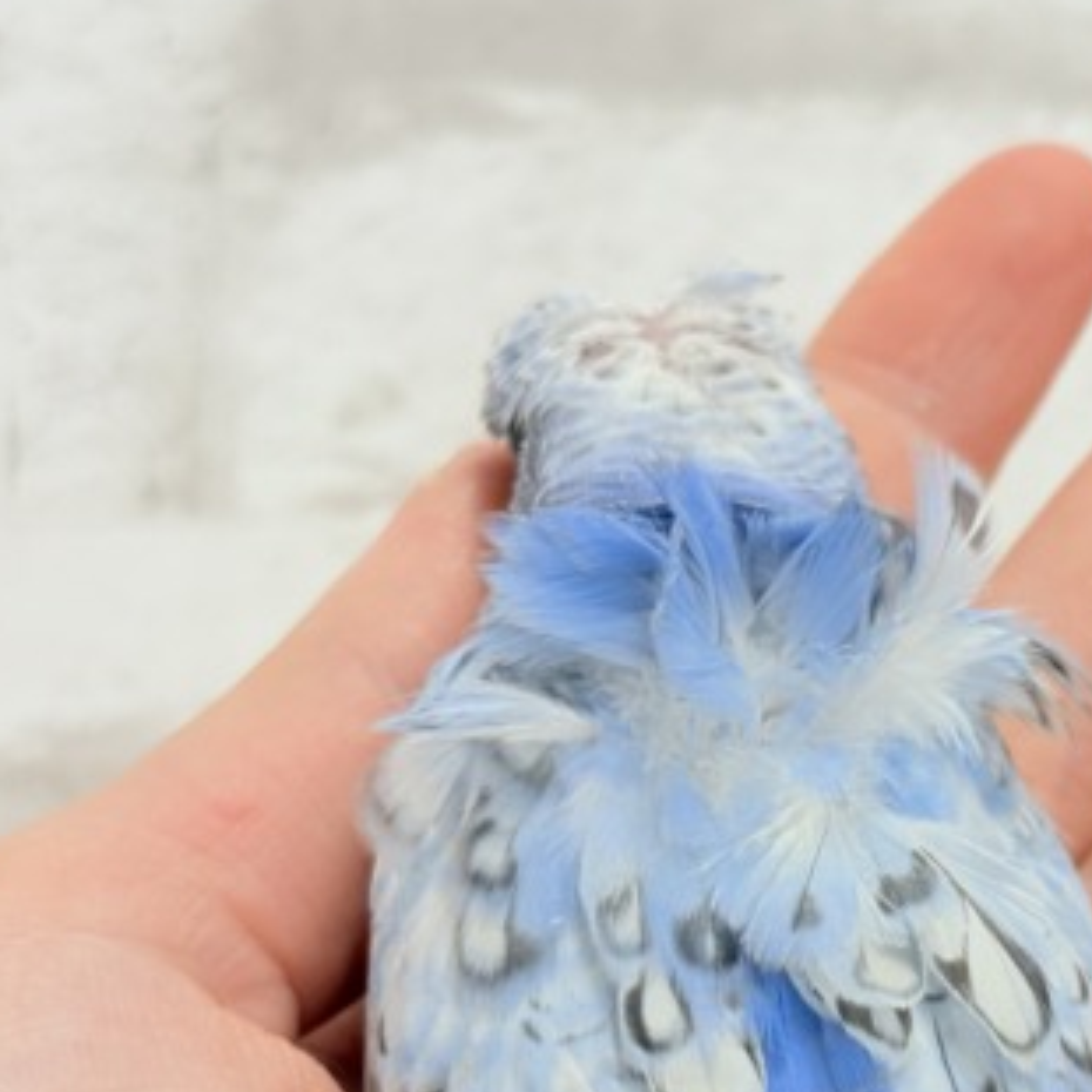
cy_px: 835
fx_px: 3391
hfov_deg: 18.0
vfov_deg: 18.2
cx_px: 969
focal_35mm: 95
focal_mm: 5.96
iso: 80
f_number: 1.6
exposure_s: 1/100
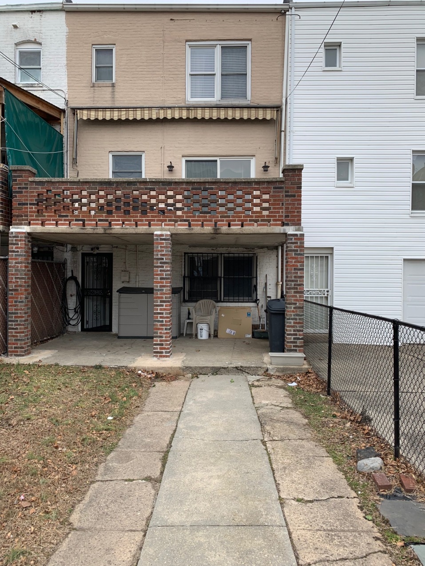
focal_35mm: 26
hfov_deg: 53.1
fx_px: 426
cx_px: 212
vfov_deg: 67.3
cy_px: 283
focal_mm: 4.25
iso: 25
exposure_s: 1/669
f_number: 1.8
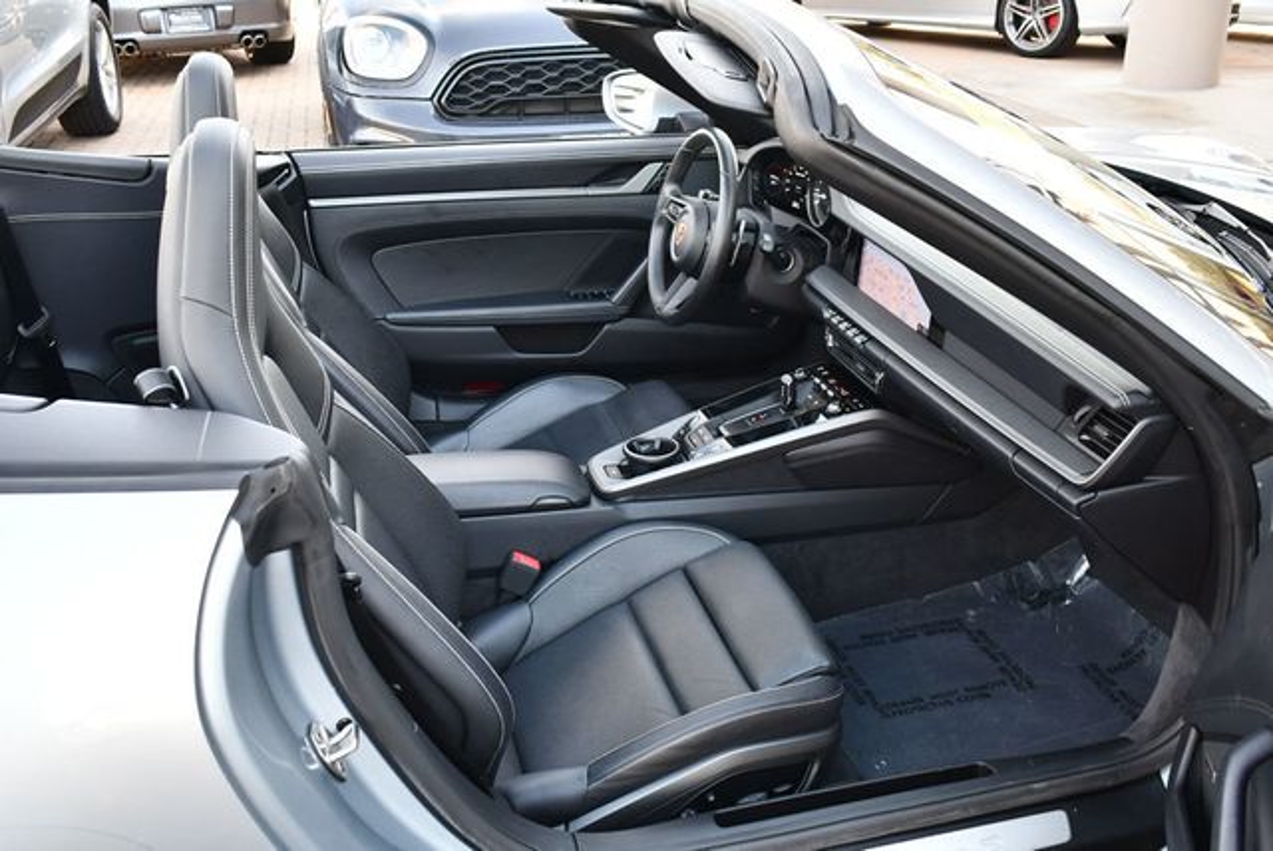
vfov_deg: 36.9
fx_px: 1274
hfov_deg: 53.1
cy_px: 426
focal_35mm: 36
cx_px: 636
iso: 720
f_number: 3.5
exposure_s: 1/250
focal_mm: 18
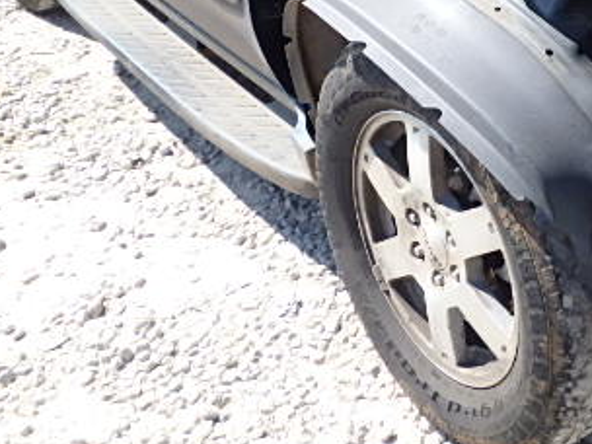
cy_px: 0
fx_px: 1043
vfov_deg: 23.1
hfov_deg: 29.9
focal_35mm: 61
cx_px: 569
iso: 125
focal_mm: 5.2
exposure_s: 1/250
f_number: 4.6
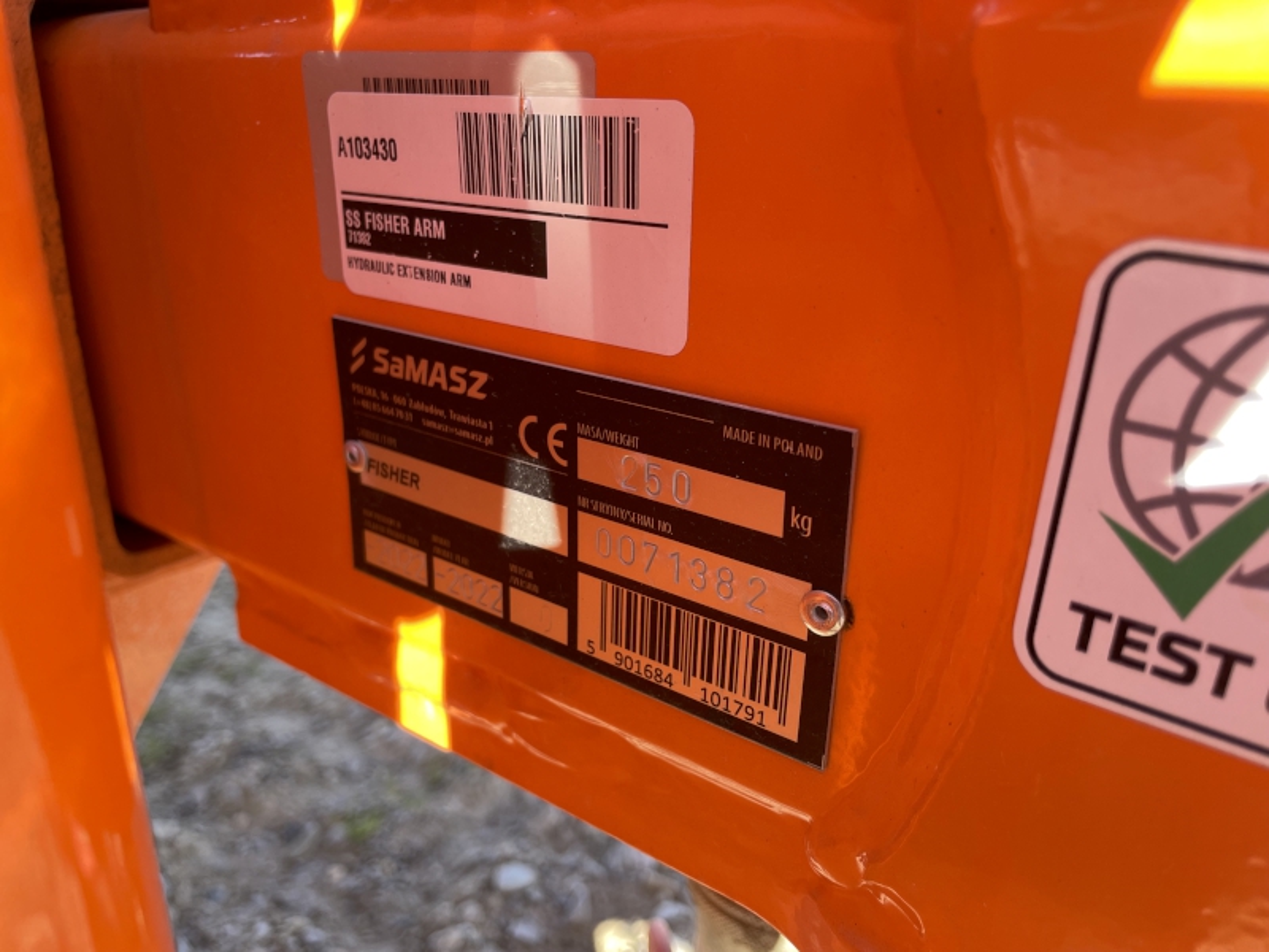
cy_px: 476
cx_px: 634
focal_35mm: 26
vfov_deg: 53.1
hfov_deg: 67.3
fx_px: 953
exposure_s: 1/171
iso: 32
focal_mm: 4.2
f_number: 1.6
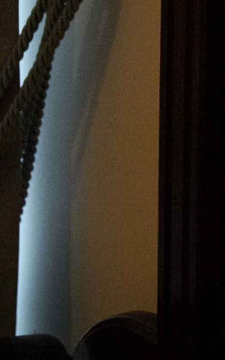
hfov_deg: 9.4
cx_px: 382
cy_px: -72
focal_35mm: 134
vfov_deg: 15.1
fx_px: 1315
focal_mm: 24
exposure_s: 1/50
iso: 640
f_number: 3.8
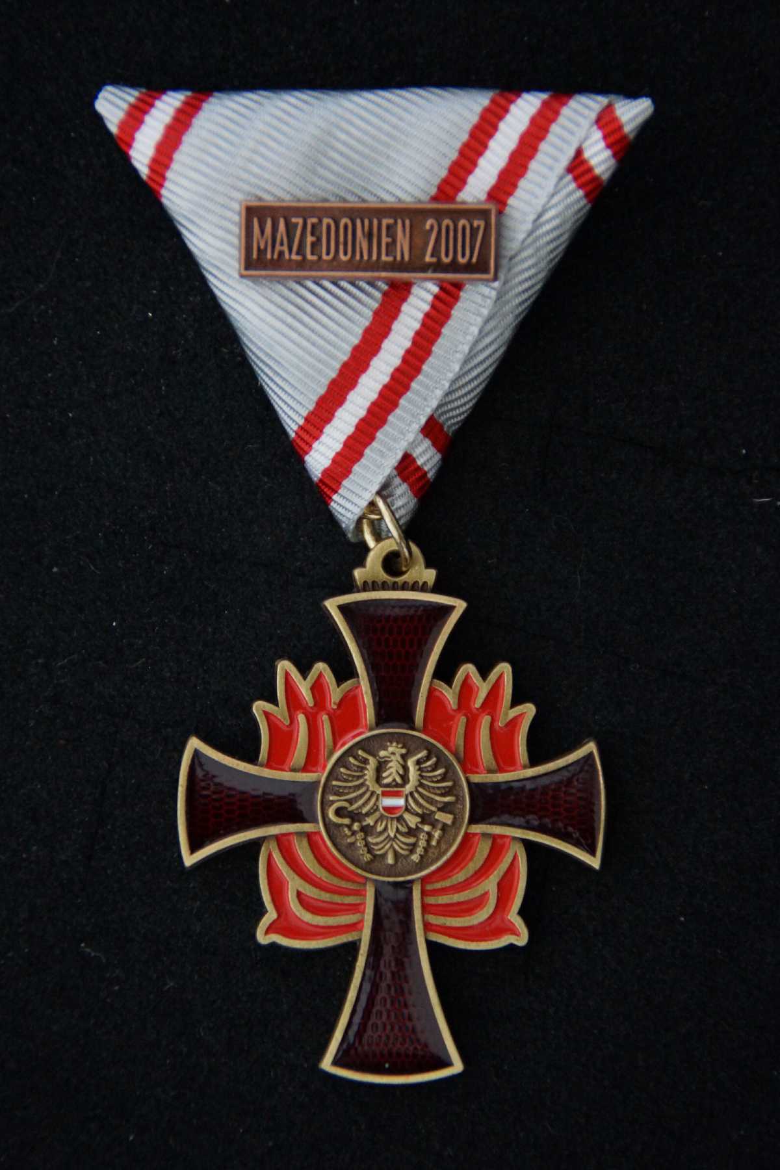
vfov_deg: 11.4
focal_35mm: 180
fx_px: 5850
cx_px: 390
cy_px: 585
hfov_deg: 7.6
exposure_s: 1/5
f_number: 5.6
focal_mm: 120
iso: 1600
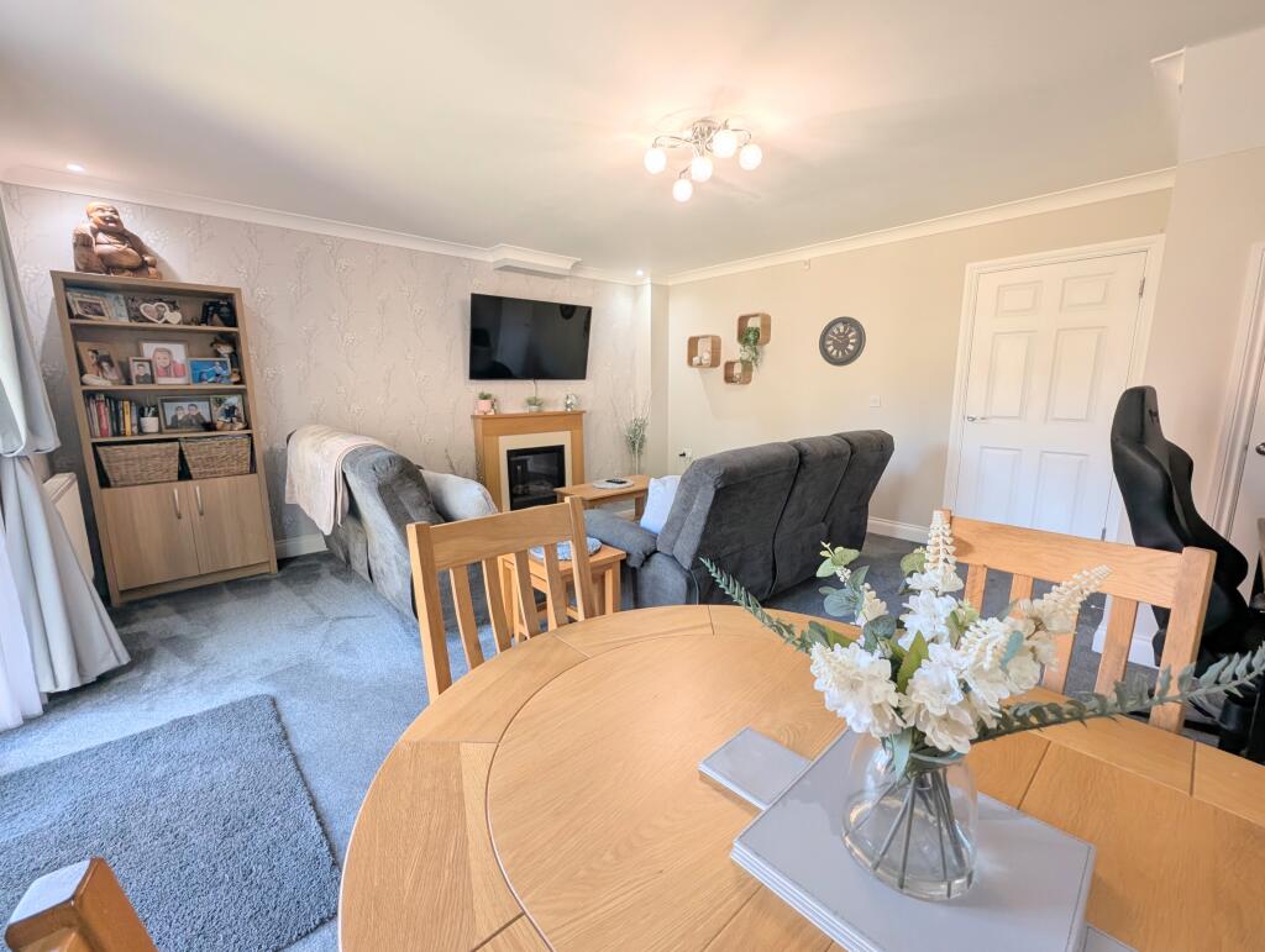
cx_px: 632
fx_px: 476
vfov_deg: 90.1
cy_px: 476
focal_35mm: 13
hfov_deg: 106.1
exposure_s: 1/36.2
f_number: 2.2
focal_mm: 1.95
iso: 42
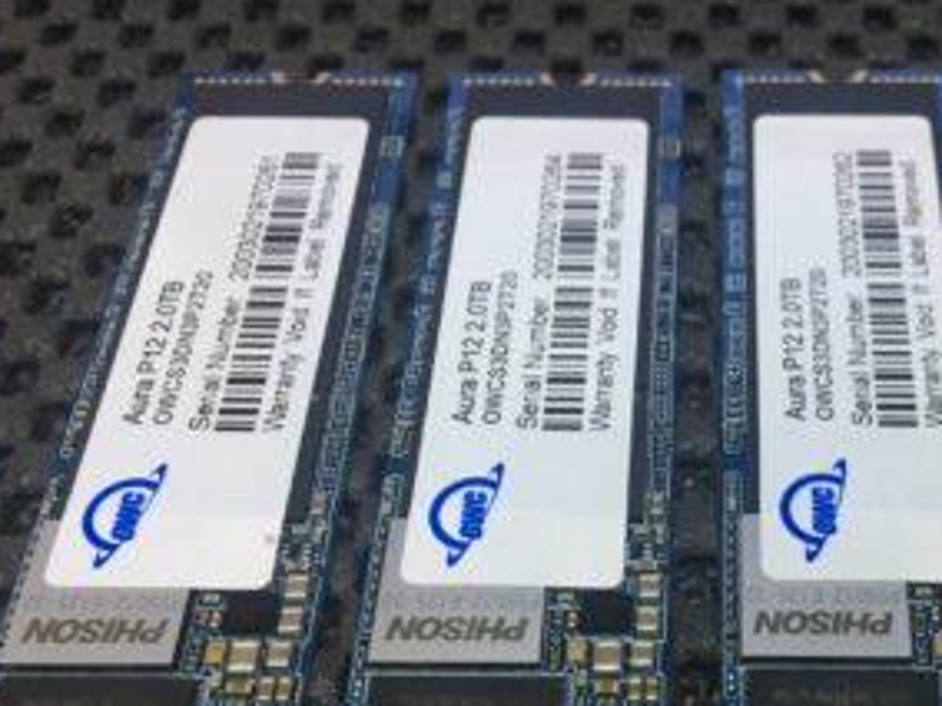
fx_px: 1252
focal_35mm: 46
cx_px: 703
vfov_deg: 31.0
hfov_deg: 40.1
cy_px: 524
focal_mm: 4.15
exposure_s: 1/33
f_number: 2.2
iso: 125
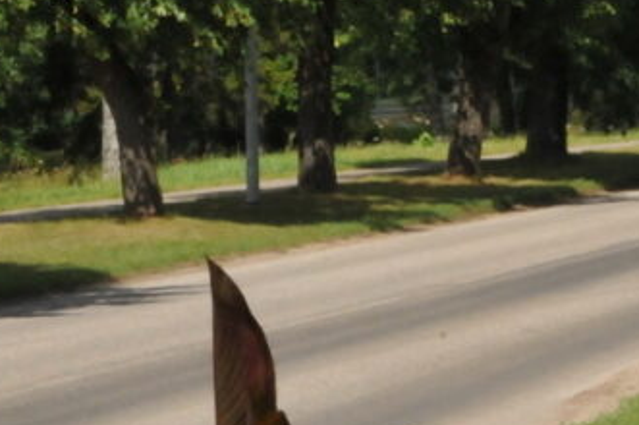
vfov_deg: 5.1
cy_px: 243
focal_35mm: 269
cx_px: 527
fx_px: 4770
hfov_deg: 7.6
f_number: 32
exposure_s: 1/250
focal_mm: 58
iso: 1600
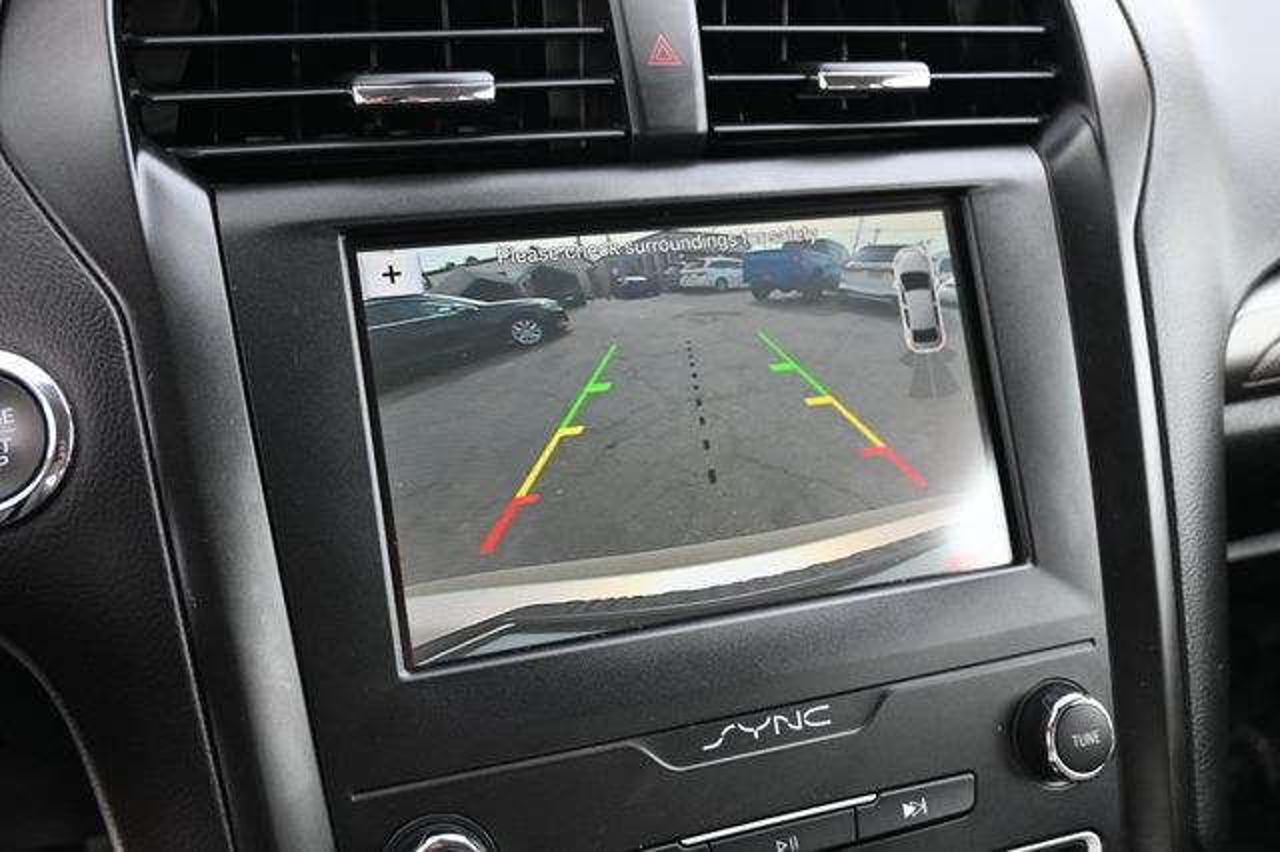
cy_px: 426
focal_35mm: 34
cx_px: 640
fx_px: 1199
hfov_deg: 56.2
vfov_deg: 39.1
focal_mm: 22.5
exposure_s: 1/125
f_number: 4
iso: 400
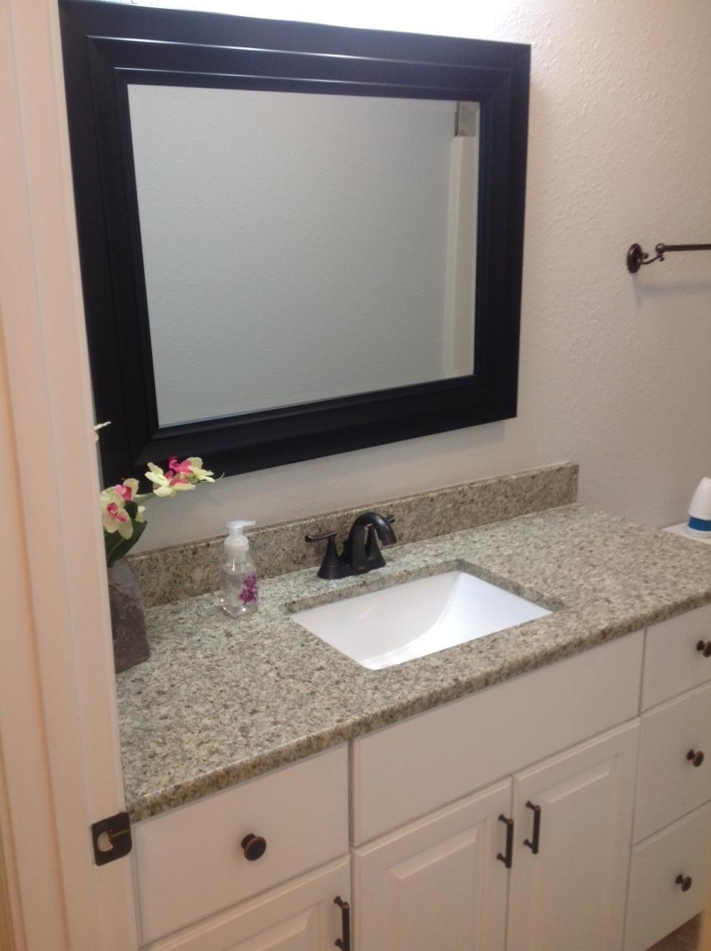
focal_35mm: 35
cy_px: 476
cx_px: 356
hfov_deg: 40.6
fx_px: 961
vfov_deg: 52.7
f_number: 2.4
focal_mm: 4.28
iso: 64
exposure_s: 1/24
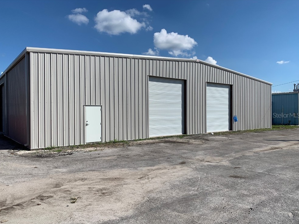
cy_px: 115
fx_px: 233
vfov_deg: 51.4
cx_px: 146
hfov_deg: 65.3
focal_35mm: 27
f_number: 1.8
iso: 25
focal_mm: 4.25
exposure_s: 1/4098
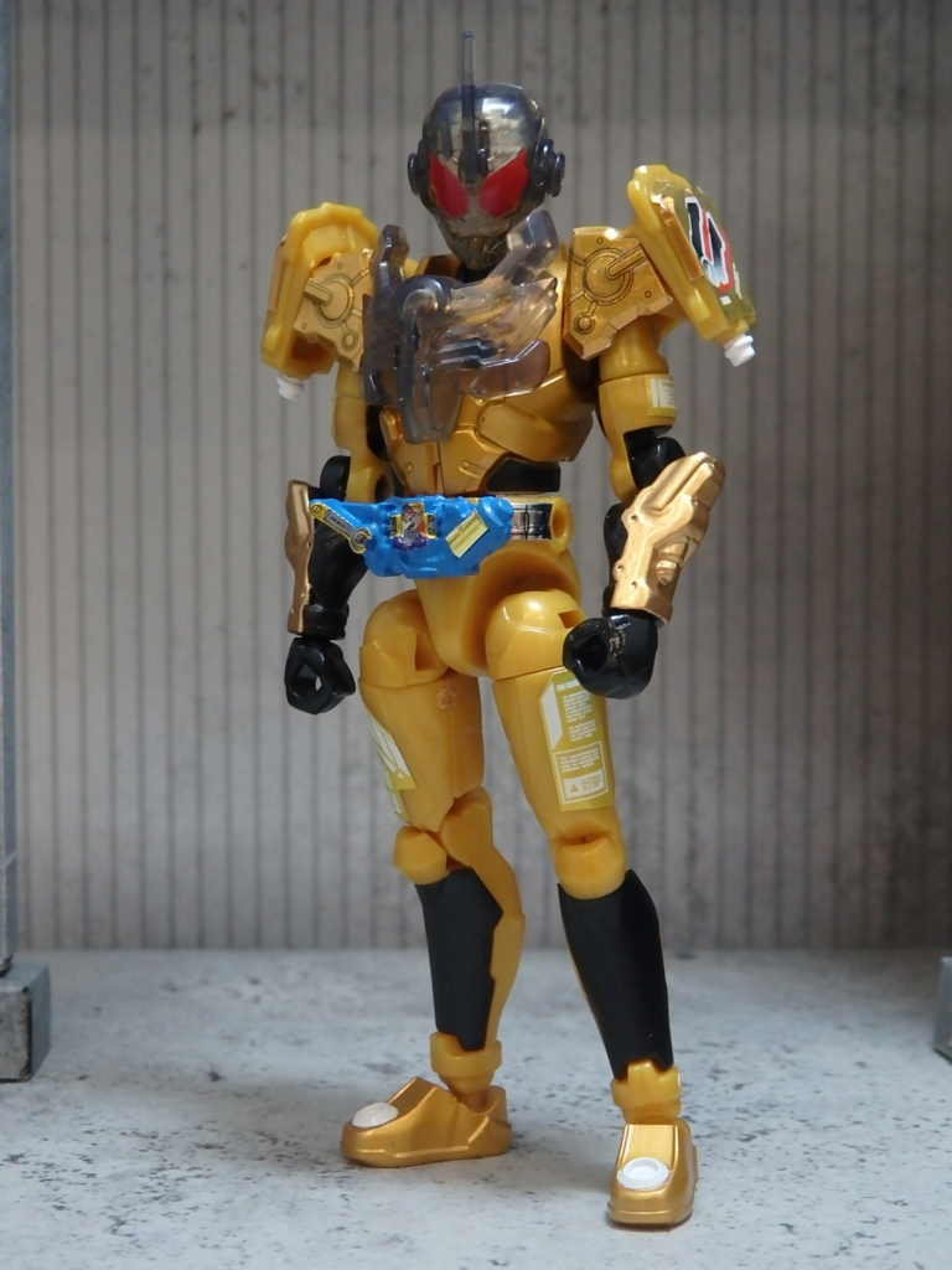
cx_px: 476
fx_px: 2420
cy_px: 635
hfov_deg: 22.3
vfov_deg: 29.4
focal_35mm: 66
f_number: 4.4
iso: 640
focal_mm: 11.9
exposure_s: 1/60
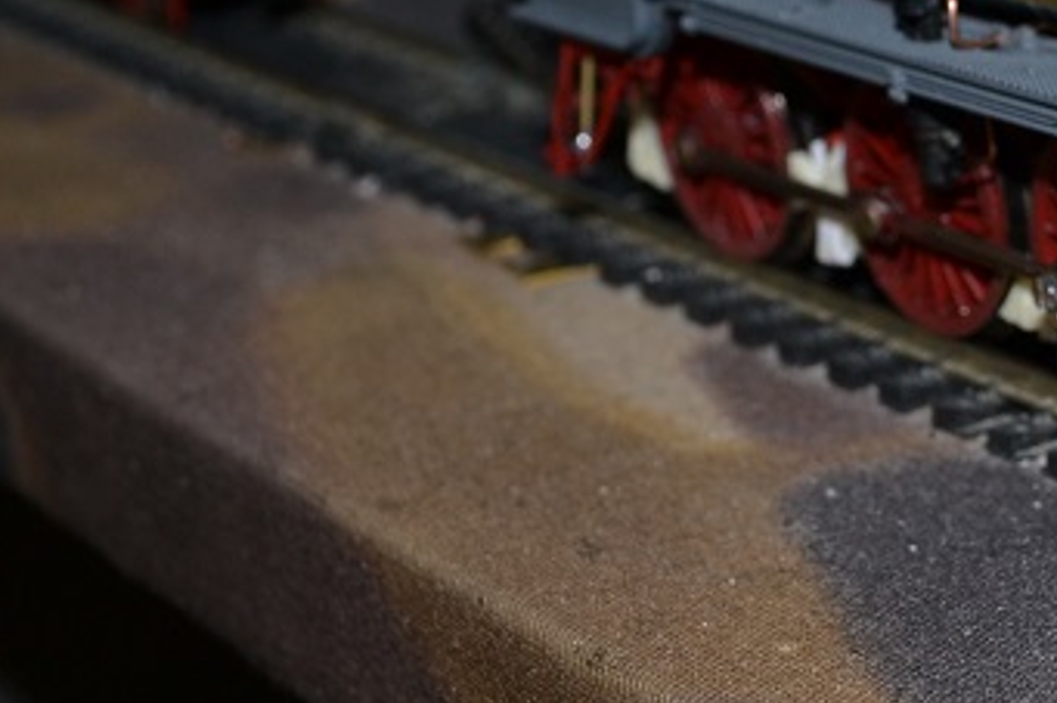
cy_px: 164
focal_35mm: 114
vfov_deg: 12.0
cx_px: 1299
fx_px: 3345
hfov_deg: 17.1
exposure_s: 1/60
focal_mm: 30
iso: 100
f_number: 8
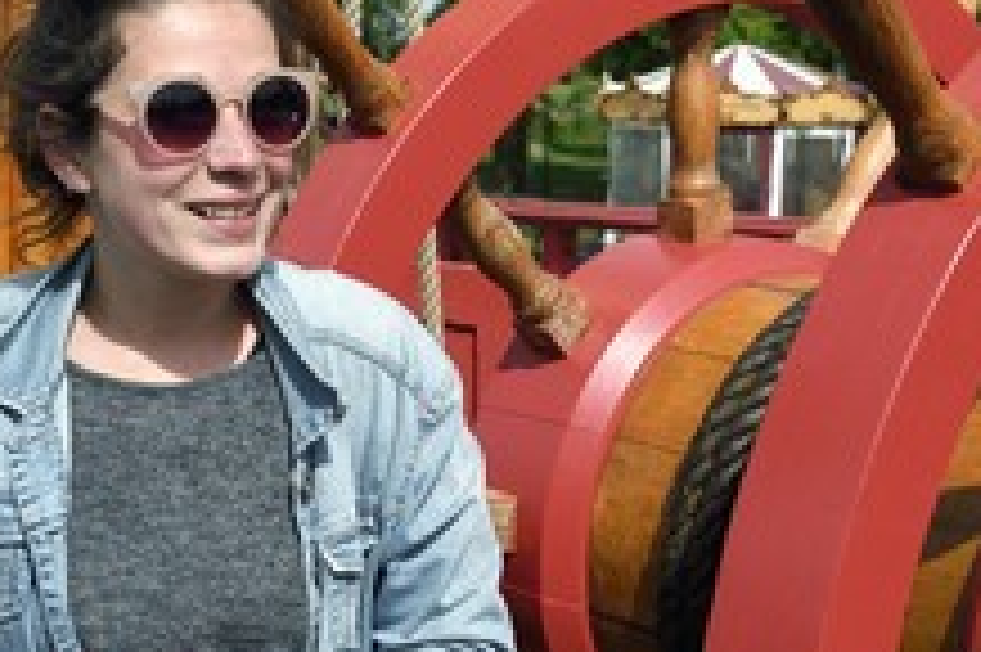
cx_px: 421
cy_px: 414
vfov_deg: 16.0
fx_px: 2314
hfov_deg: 23.9
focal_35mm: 85
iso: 200
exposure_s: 1/500
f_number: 9
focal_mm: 44
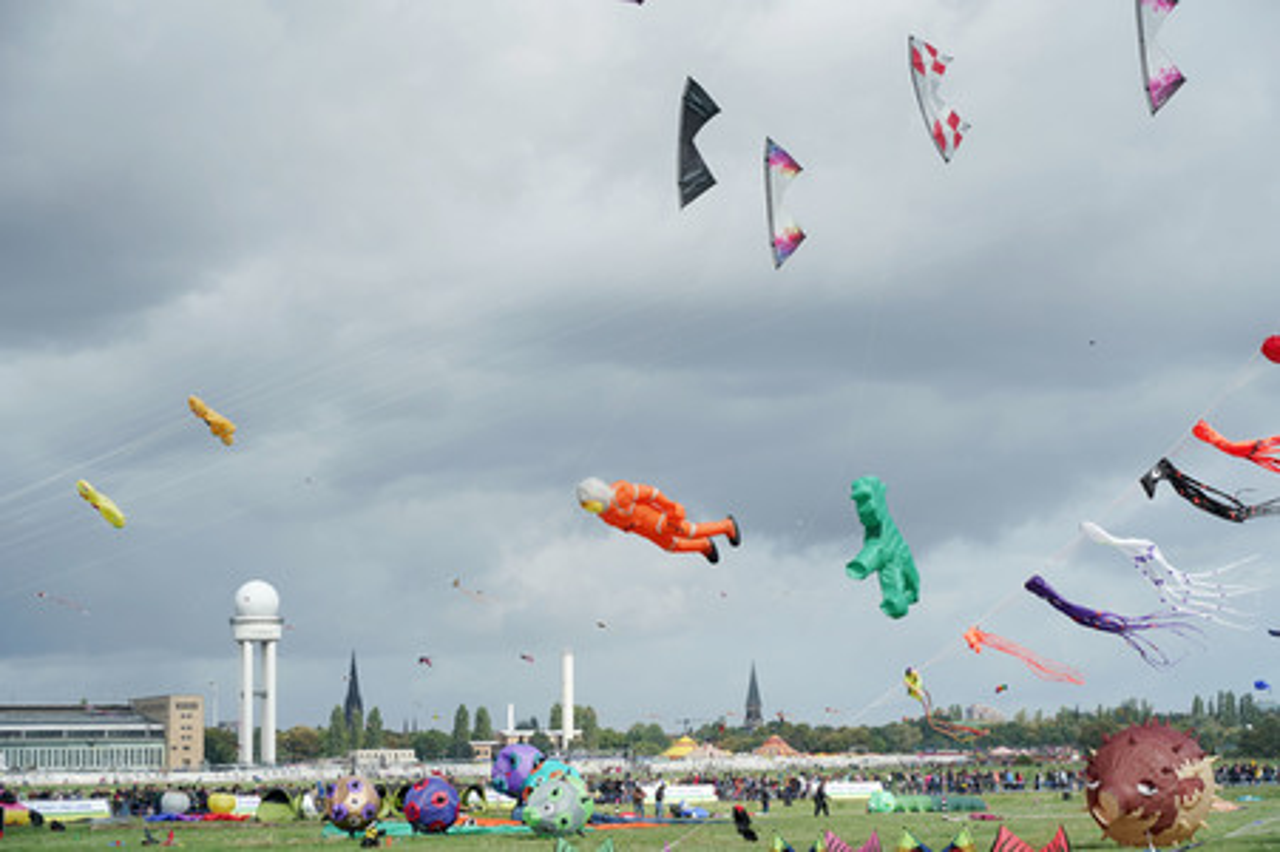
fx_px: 2984
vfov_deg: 16.2
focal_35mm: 84
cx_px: 640
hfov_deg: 24.2
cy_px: 426
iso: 320
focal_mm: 84
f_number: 8
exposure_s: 1/320
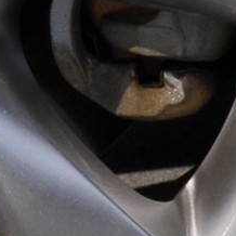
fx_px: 2923
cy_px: -152
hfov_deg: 4.6
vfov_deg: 4.6
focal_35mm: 379
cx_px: -79
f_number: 11
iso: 200
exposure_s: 1/500
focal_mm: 26
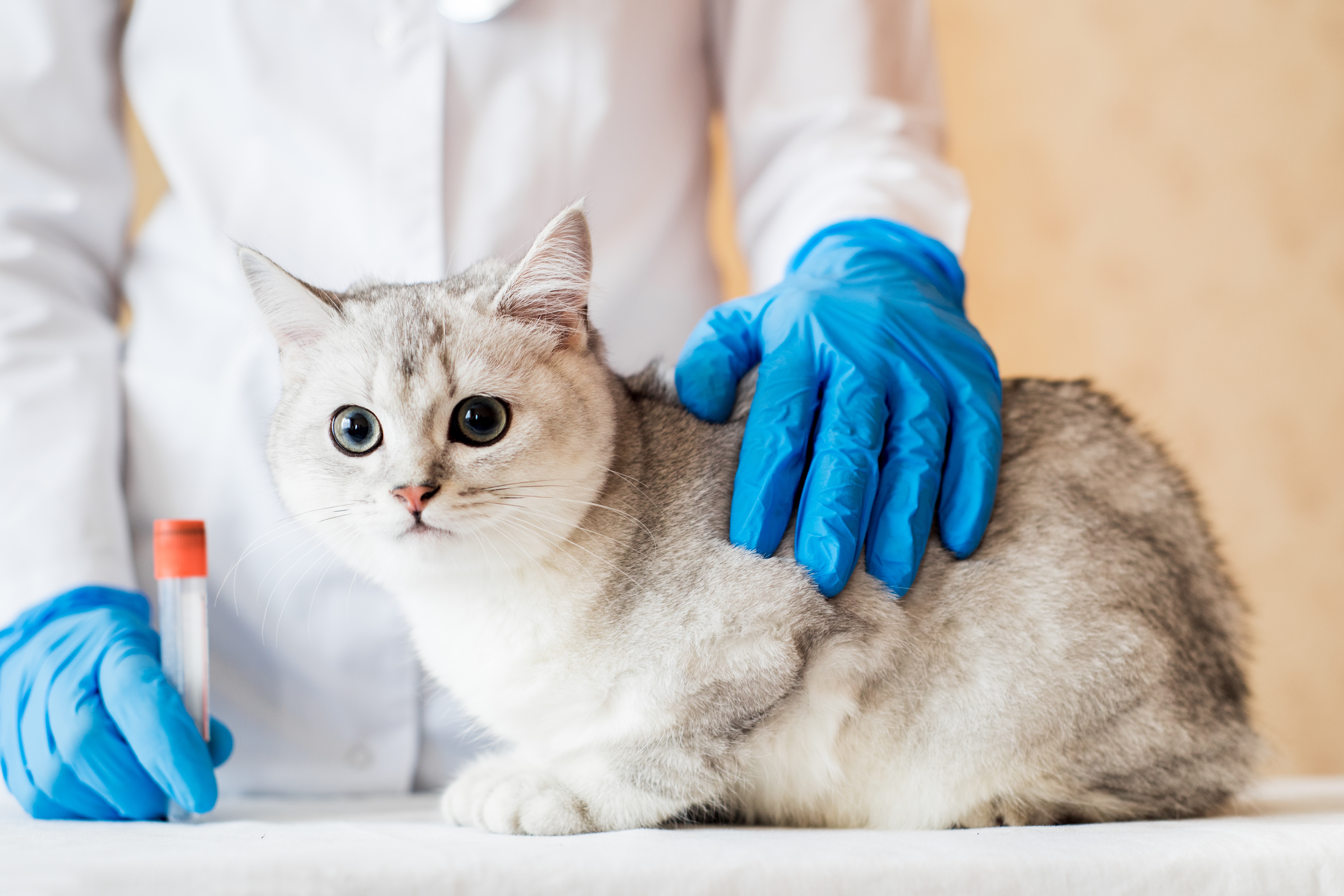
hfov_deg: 37.5
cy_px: 434
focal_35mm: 53
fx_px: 1979
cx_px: 670
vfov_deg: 25.5
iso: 320
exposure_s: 1/80
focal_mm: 50
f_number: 3.5
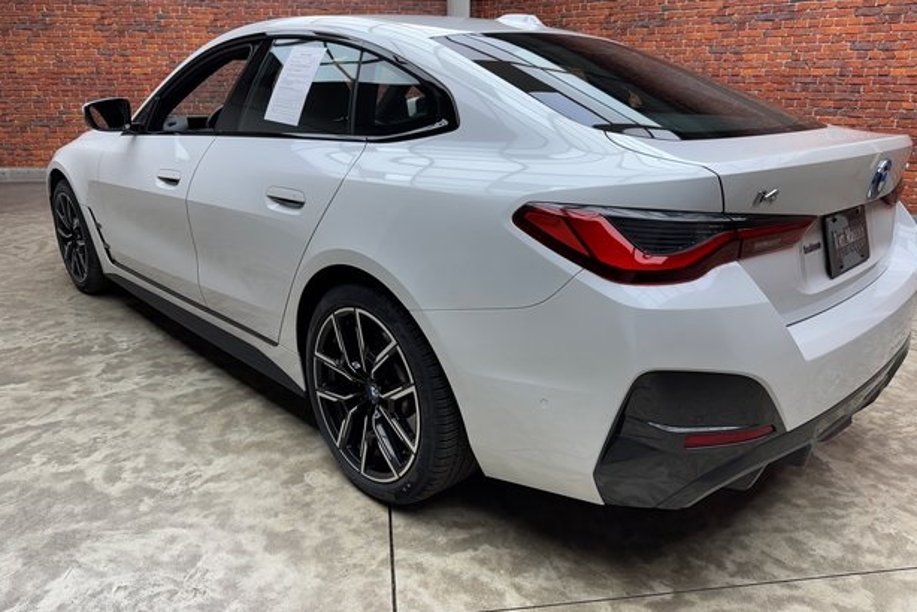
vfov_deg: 49.6
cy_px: 293
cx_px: 470
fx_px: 663
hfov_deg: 69.4
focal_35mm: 26
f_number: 1.78
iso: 64
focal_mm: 6.76
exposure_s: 1/200
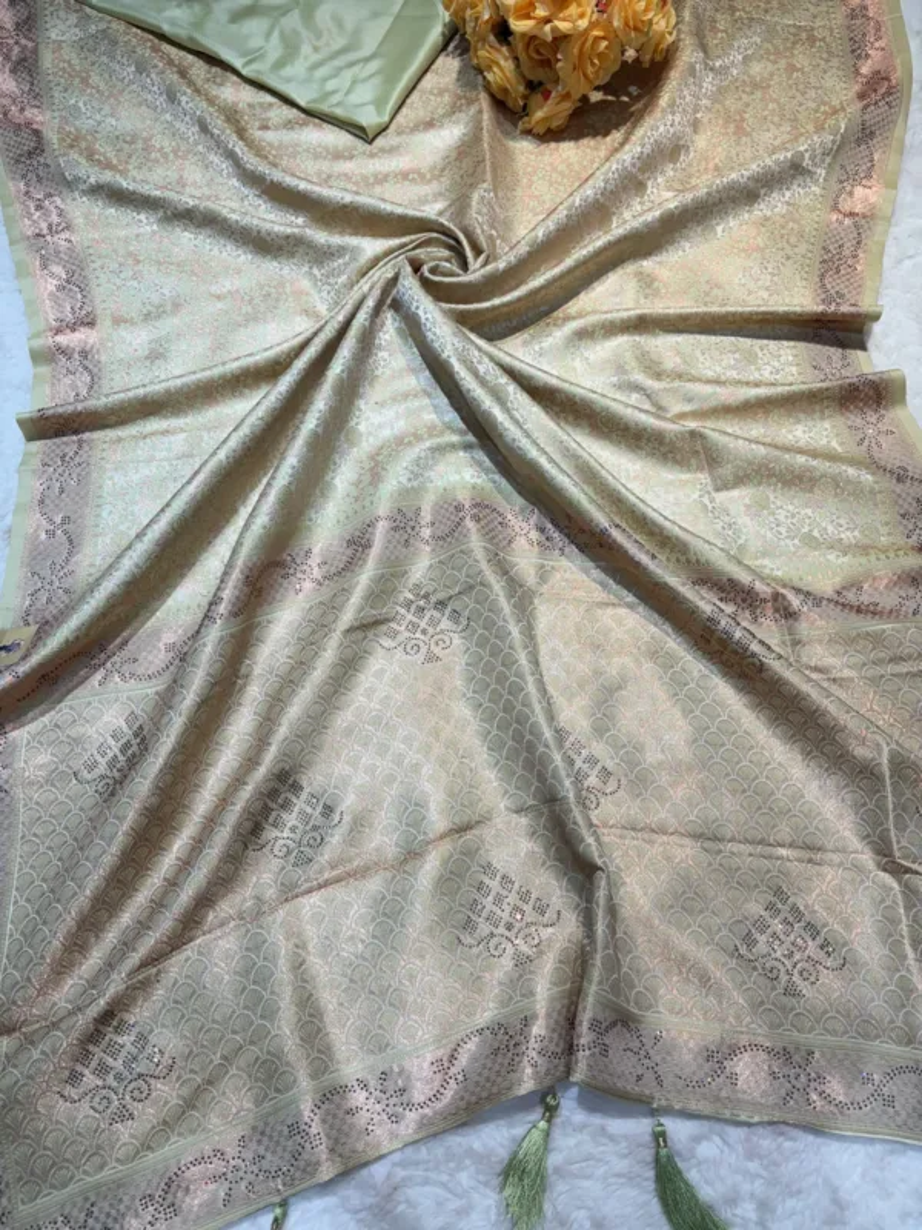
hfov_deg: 53.1
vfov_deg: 67.3
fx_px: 923
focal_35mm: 26
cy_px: 615
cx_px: 461
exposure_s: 1/100
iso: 40
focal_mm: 5.96
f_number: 1.6
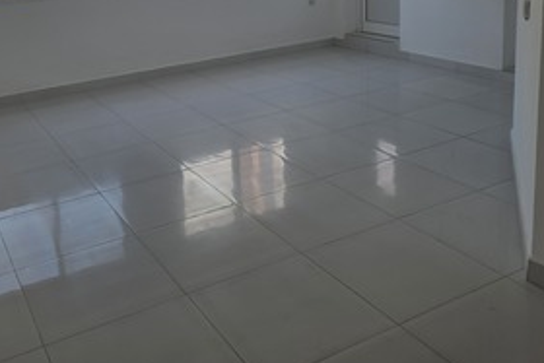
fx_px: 590
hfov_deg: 48.9
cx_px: 193
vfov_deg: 32.6
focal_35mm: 39
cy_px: 40
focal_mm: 6.3
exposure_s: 1/359
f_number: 1.7
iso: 40
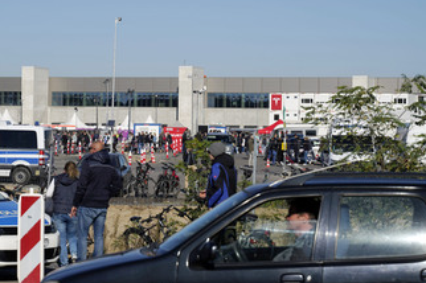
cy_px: 99
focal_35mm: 105
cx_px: 138
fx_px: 1241
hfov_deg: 19.4
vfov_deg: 13.0
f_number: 6.3
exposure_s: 1/1600
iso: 100
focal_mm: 75
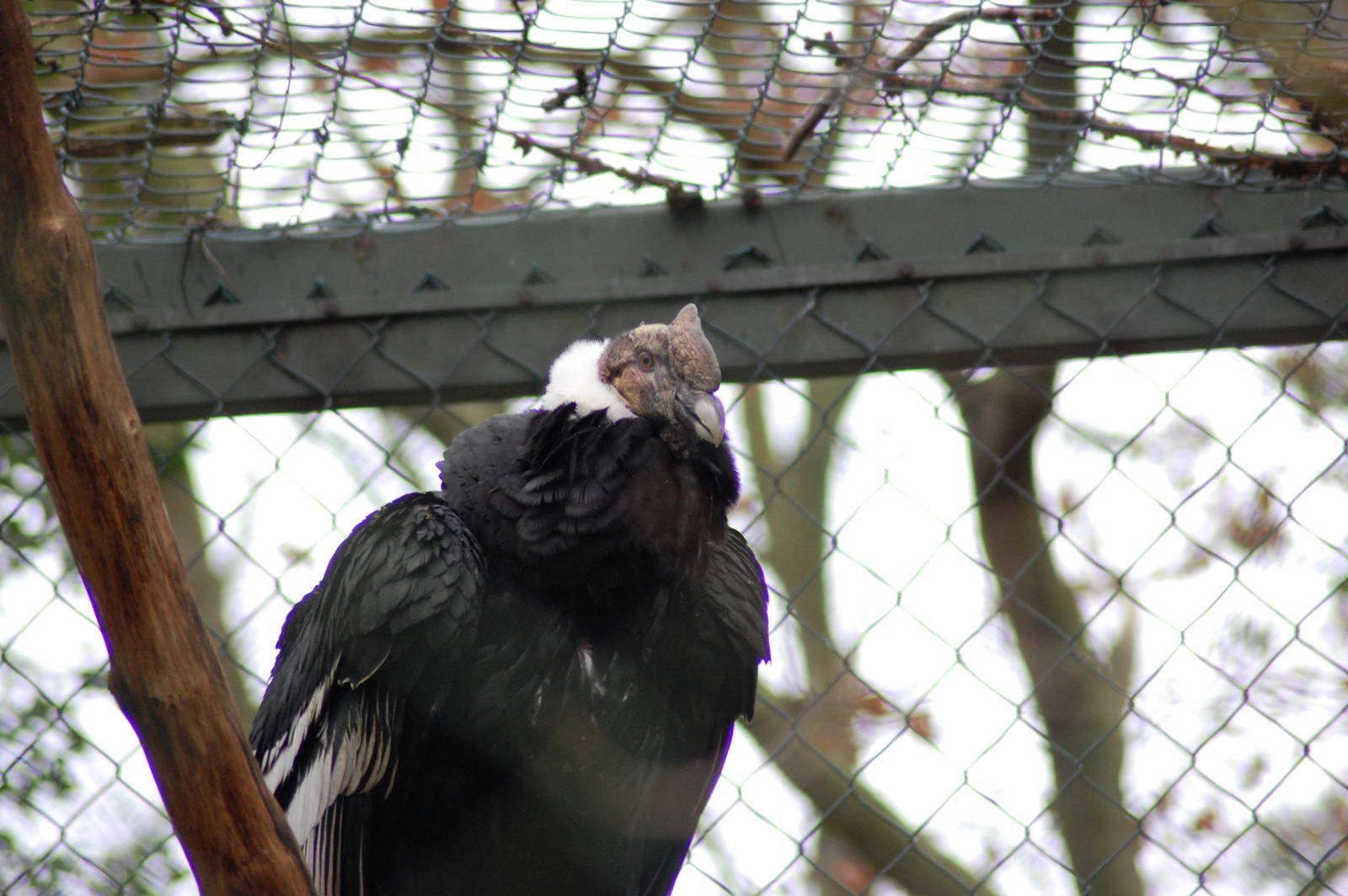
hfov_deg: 4.6
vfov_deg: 3.0
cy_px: 448
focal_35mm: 450
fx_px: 16836
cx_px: 674
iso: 800
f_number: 5.6
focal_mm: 300
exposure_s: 1/60
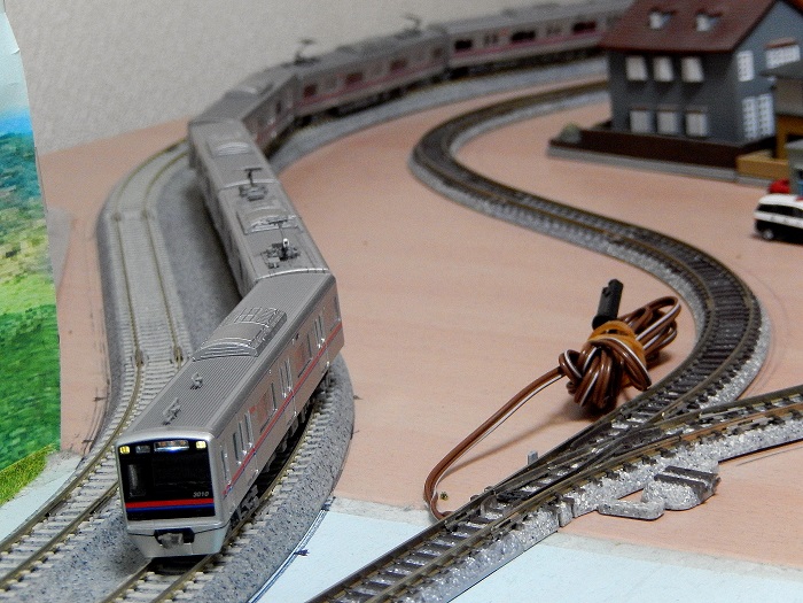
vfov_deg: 15.6
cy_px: 302
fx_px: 2204
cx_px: 402
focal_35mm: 95
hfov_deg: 20.7
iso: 800
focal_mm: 17
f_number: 5.2
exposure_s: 1/15
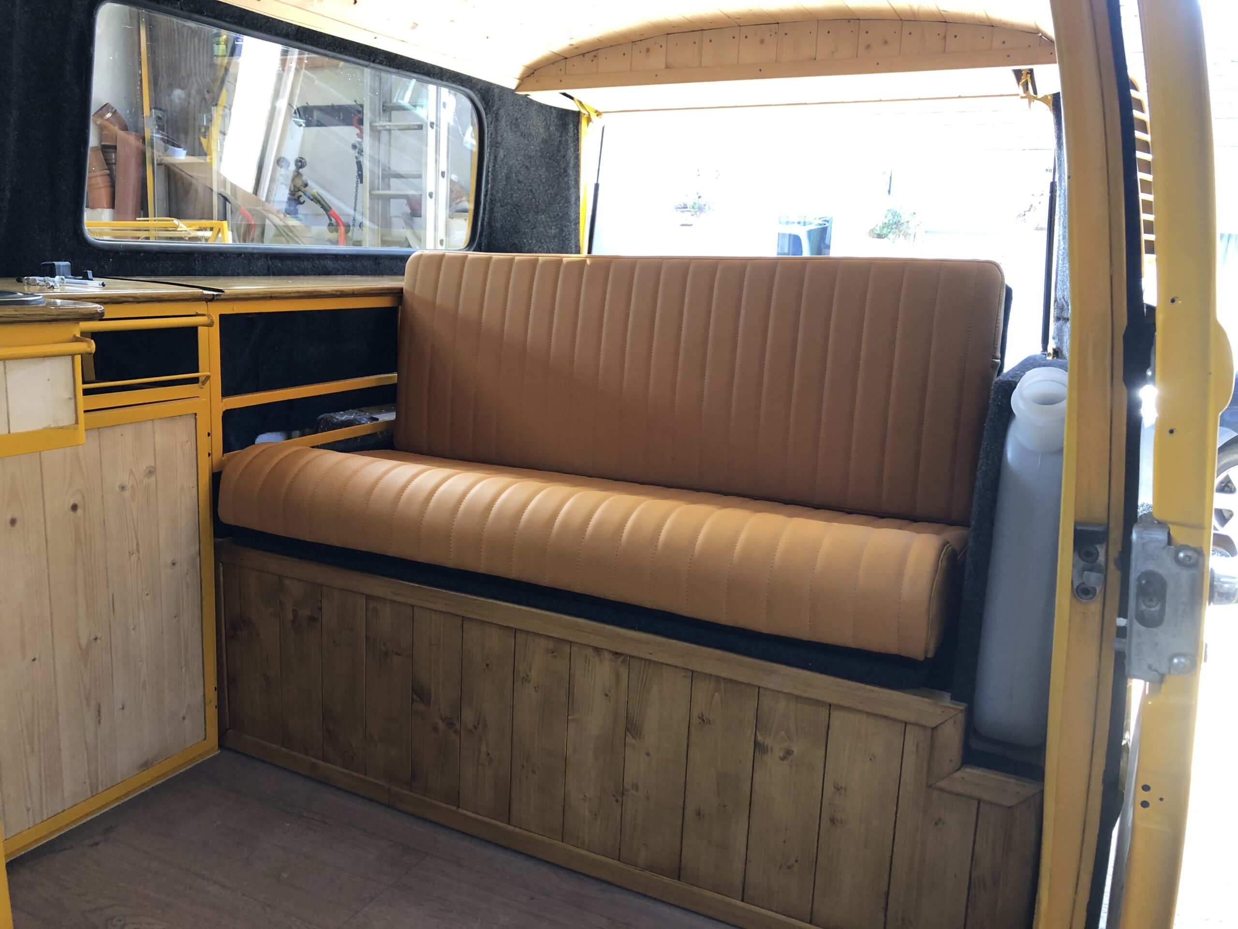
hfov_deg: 63.4
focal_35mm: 28
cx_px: 619
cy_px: 464
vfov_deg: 49.7
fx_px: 1001
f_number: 1.8
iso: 32
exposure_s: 1/30
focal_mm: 3.99
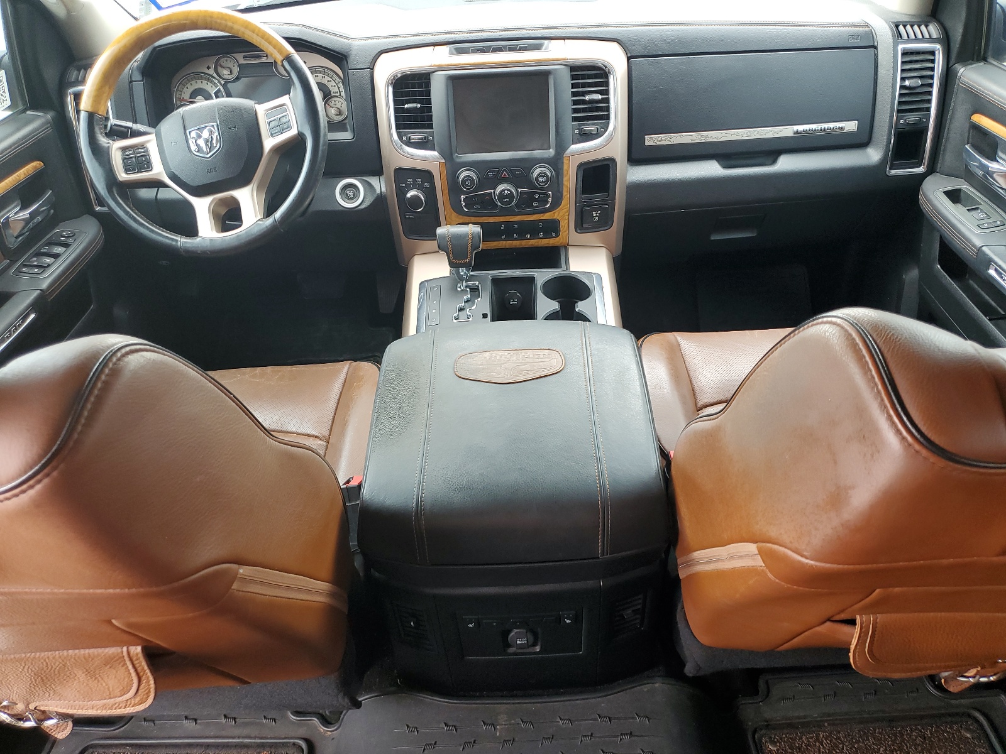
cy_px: 377
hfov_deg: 67.3
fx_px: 756
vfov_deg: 53.1
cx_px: 503
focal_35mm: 26
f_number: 1.5
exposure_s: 1/100
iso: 67
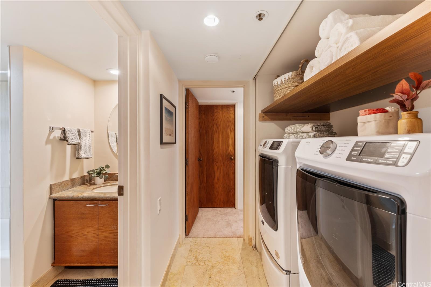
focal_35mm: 14
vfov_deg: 81.2
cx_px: 216
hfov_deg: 104.3
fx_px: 168
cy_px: 144
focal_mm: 14
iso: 400
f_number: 9
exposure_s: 1/3
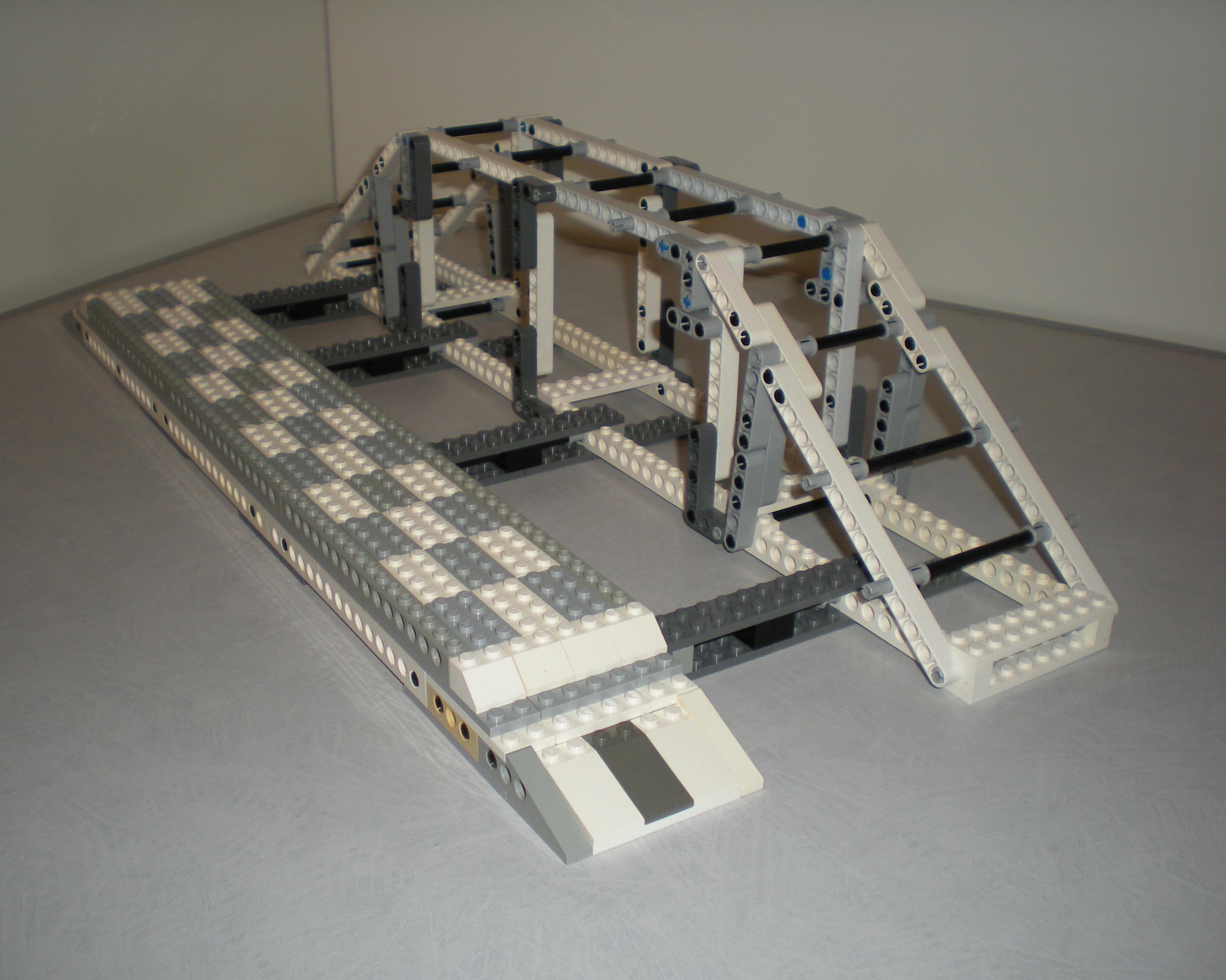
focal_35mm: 40
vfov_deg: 37.3
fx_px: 1451
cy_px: 490
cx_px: 568
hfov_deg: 45.8
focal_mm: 6.3
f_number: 3.1
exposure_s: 1/60
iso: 64
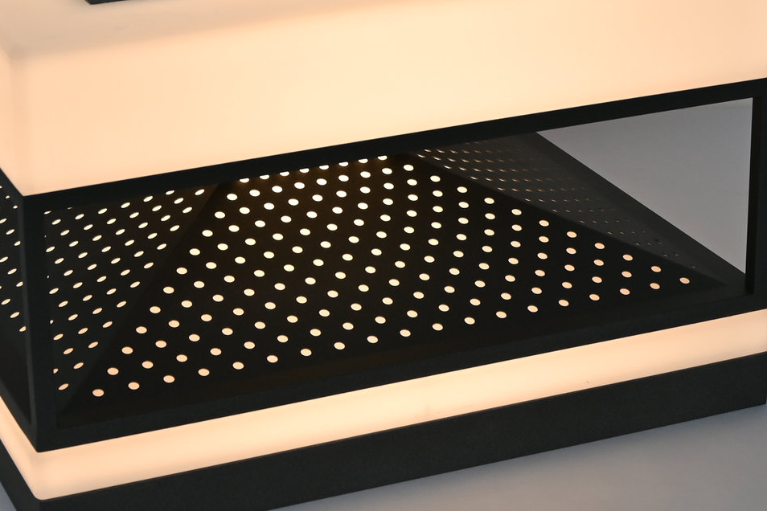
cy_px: 10
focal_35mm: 109
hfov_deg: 18.6
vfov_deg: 12.4
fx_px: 2332
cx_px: 285
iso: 100
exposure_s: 1/2.5
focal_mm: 25
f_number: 5
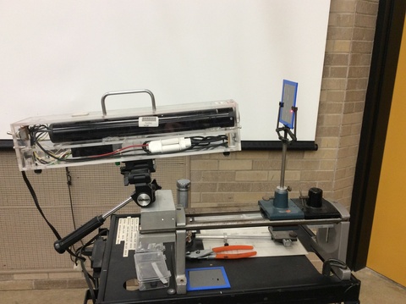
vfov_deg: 44.1
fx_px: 375
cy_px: 152
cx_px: 203
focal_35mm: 32
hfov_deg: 56.9
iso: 80
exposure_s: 1/24
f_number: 2.4
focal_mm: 3.3
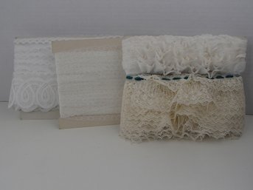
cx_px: 126
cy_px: 95
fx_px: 270
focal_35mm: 37
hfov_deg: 50.2
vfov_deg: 38.6
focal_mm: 6.64
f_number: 4.7
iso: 100
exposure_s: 1/160
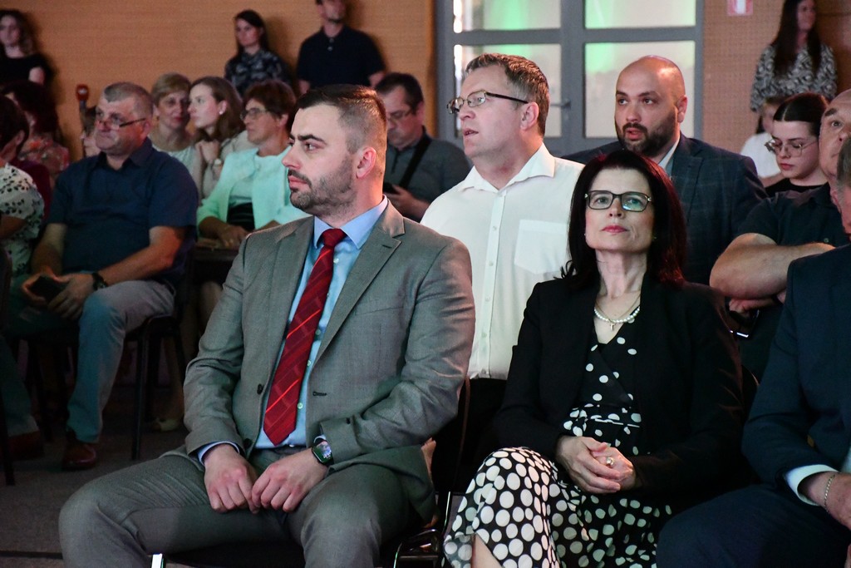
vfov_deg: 10.8
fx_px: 3002
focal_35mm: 127
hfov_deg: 16.1
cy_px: 284
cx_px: 426
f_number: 5.3
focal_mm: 85
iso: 12800
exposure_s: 1/100
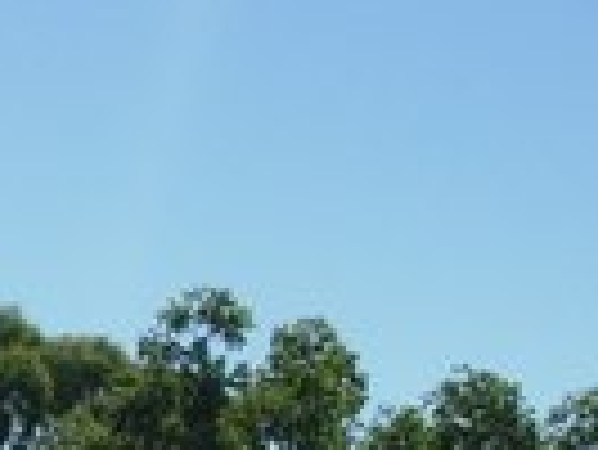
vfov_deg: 8.4
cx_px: -679
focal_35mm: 171
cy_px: 828
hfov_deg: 10.4
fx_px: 2957
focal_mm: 7.8
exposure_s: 1/966
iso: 79
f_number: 4.8
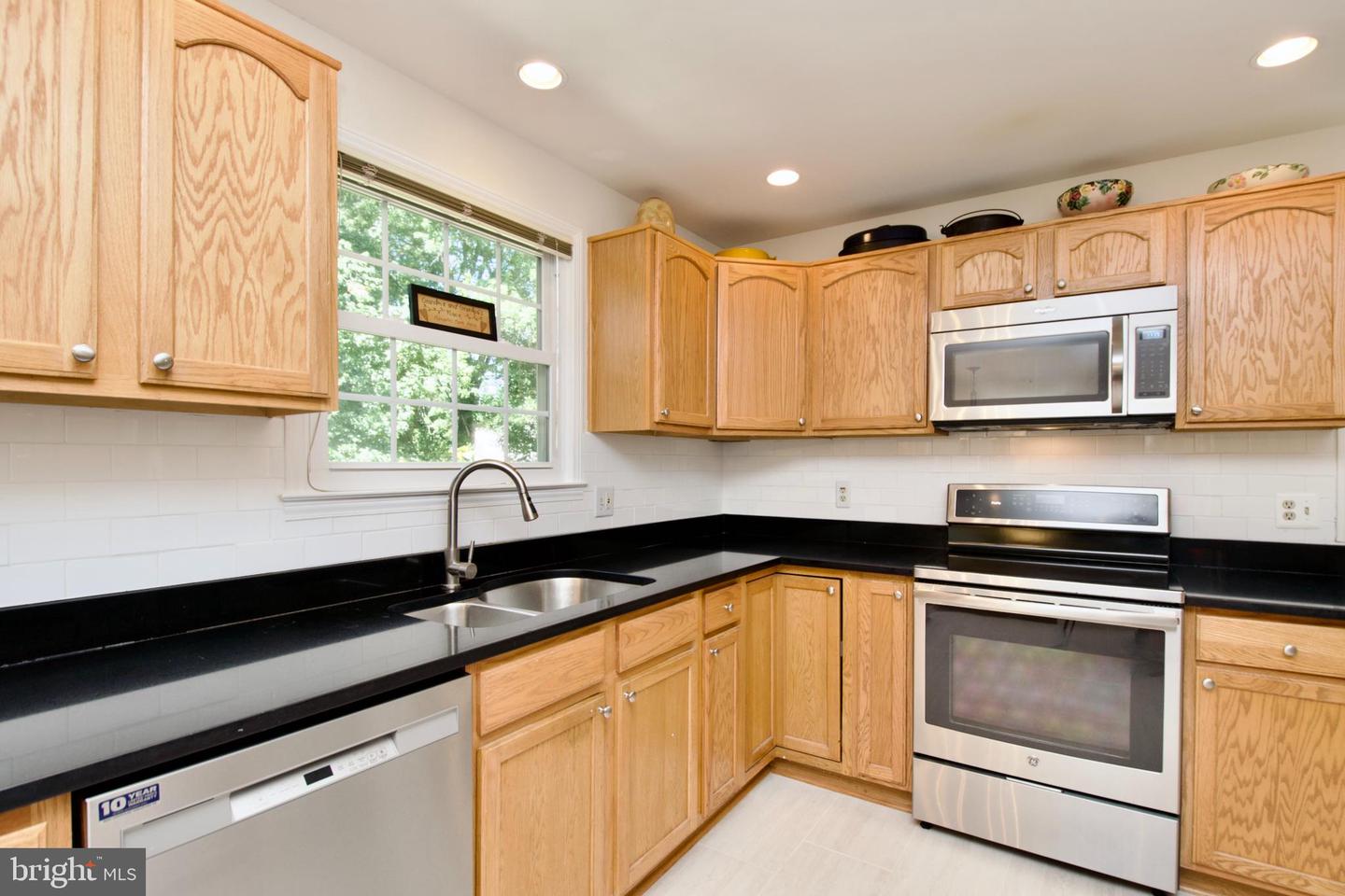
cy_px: 448
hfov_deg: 96.7
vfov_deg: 73.7
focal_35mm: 16
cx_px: 672
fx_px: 598
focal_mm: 11
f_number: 7.1
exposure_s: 1/30
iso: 320
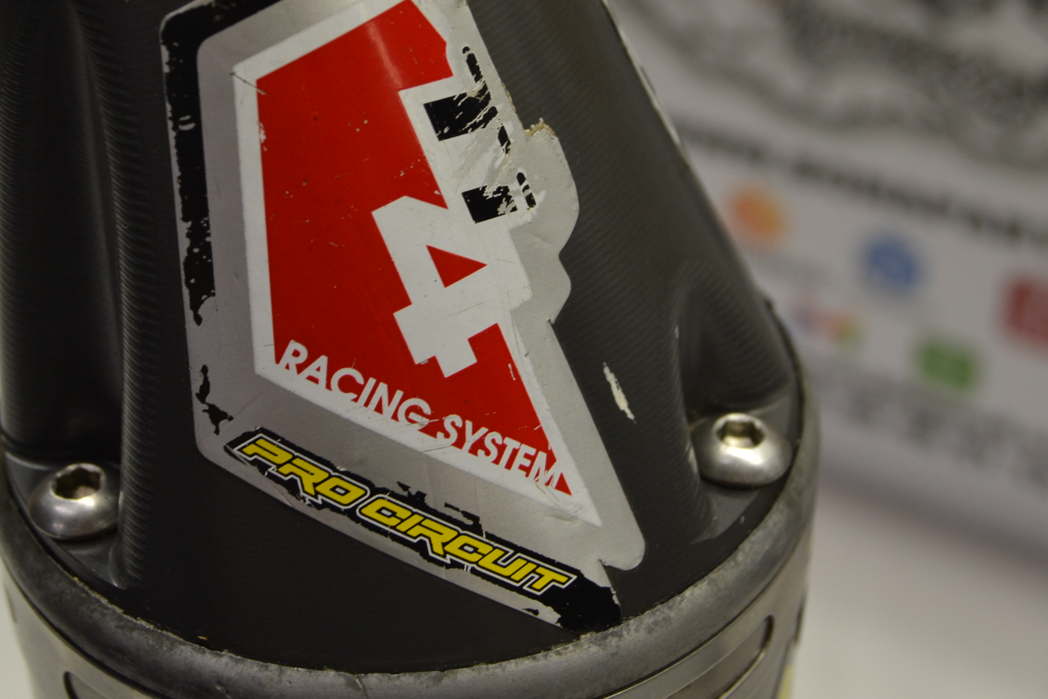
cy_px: 190
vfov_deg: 18.8
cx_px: 474
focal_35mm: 72
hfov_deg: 28.1
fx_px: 2096
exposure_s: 1/125
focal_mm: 28
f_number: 5.6
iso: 400
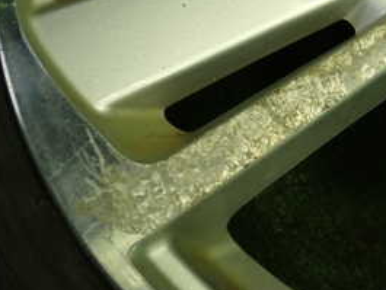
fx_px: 759
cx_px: 373
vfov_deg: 20.8
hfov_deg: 27.2
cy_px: -15
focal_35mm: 68
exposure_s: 1/60
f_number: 2.3
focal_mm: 5.4
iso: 125
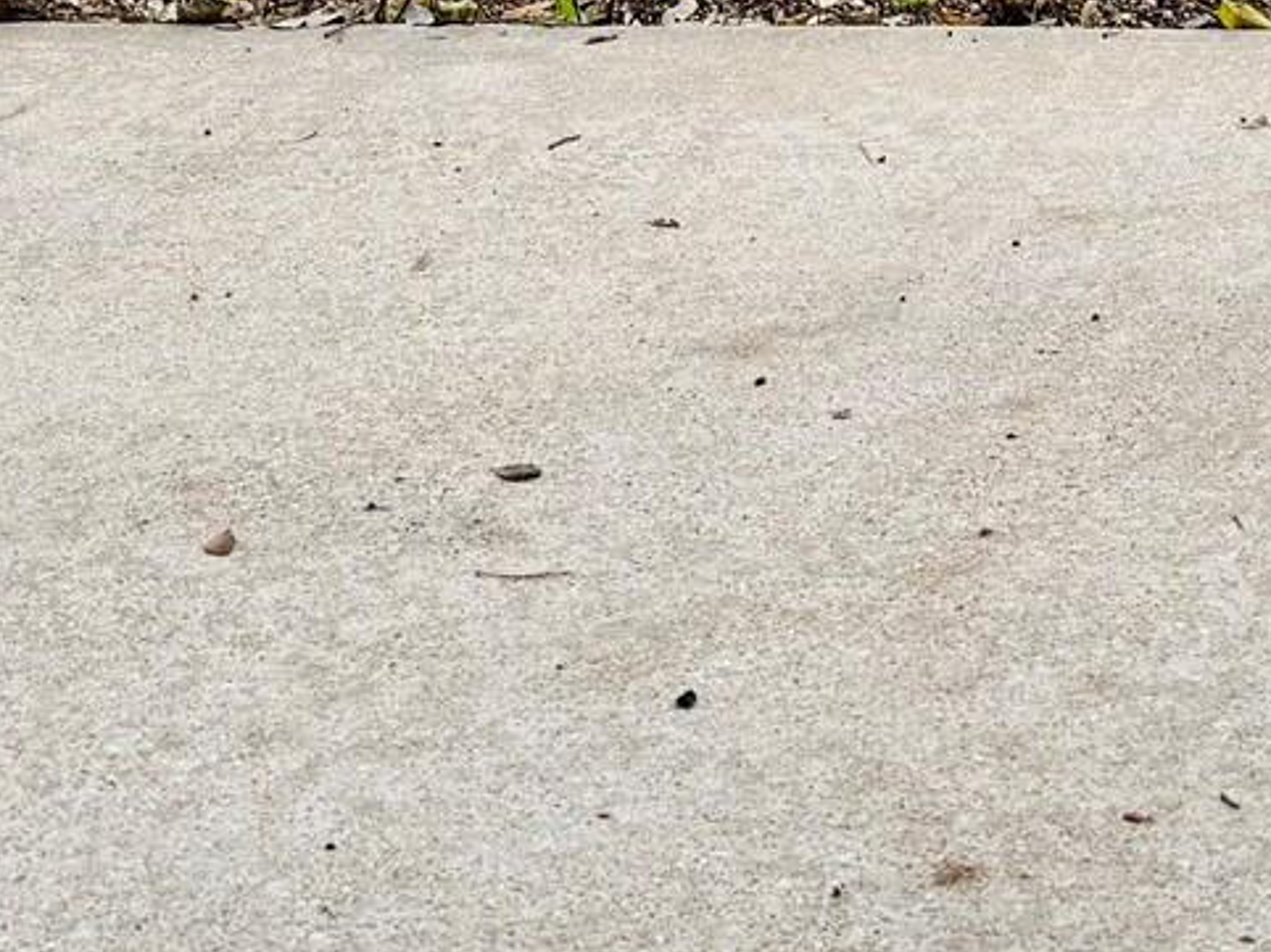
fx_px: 3743
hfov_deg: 19.0
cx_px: 1073
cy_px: -372
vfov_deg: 13.8
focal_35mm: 102
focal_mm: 6.76
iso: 80
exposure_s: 1/302
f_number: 1.78
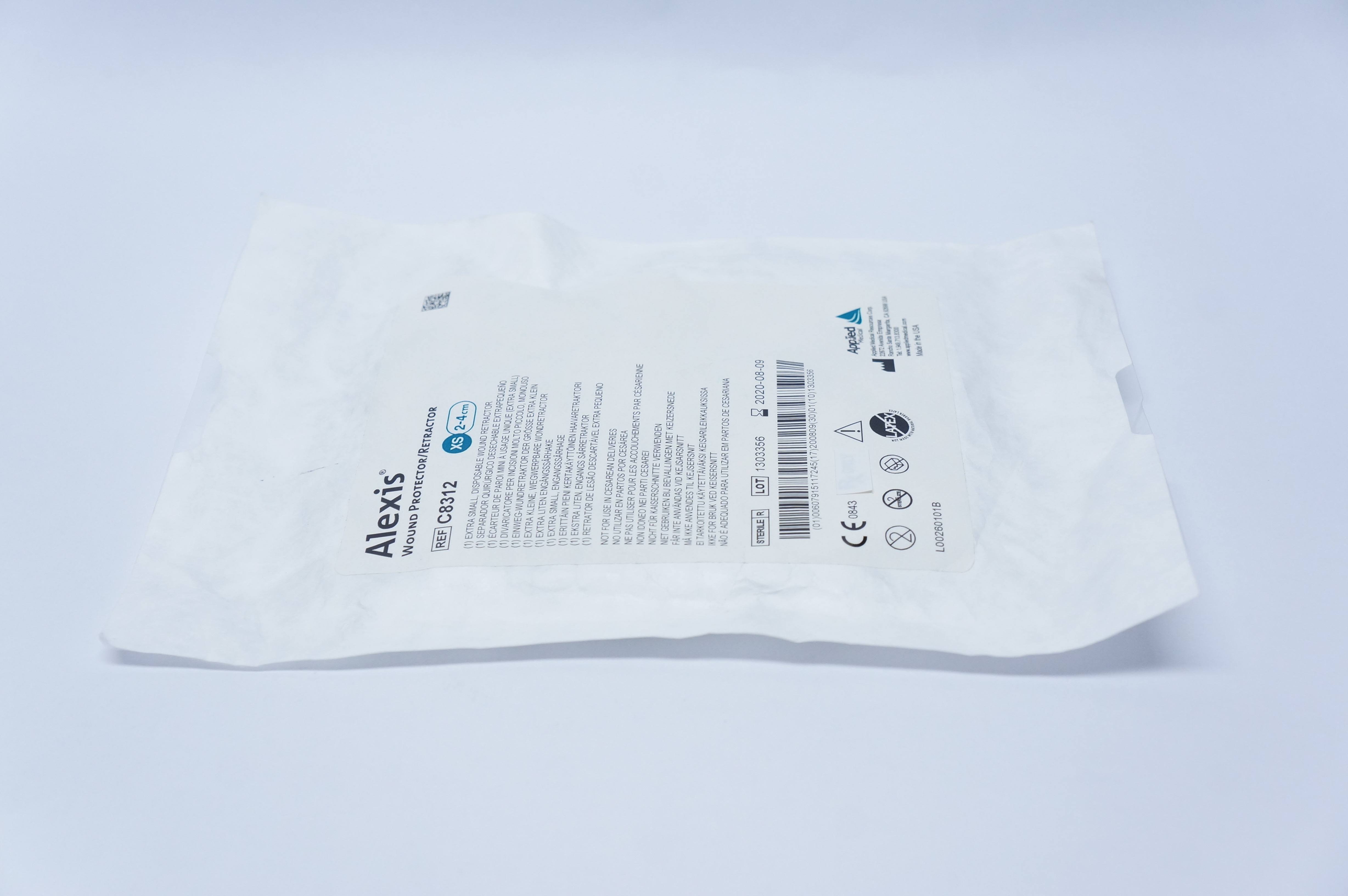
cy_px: 448
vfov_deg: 28.0
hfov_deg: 41.2
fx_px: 1795
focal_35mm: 48
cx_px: 674
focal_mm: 32
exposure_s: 1/80
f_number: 6.3
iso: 800
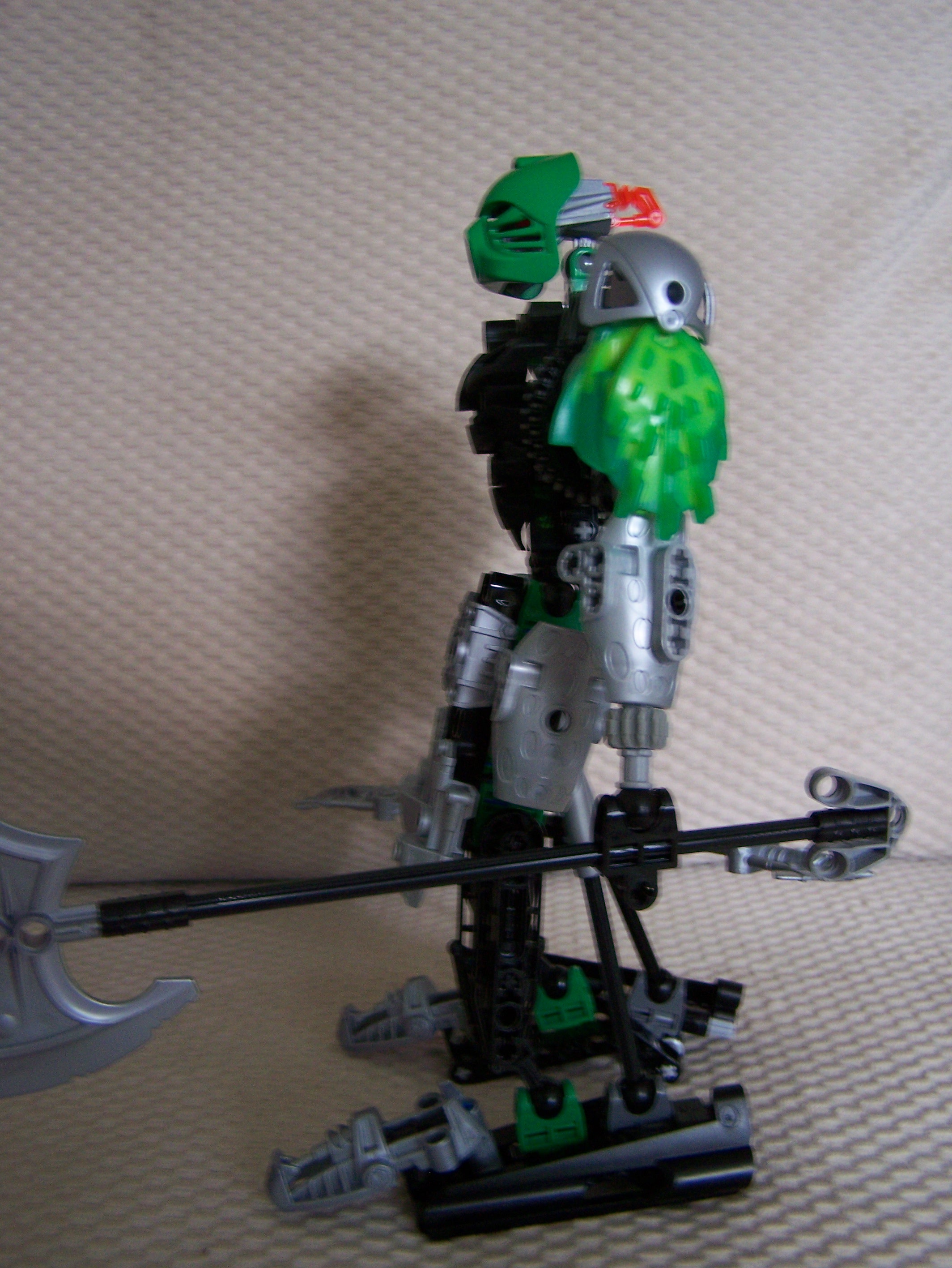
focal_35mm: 38
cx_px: 476
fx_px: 1392
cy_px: 634
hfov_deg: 37.8
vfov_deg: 48.9
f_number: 2.8
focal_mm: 6.3
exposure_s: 1/10
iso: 160
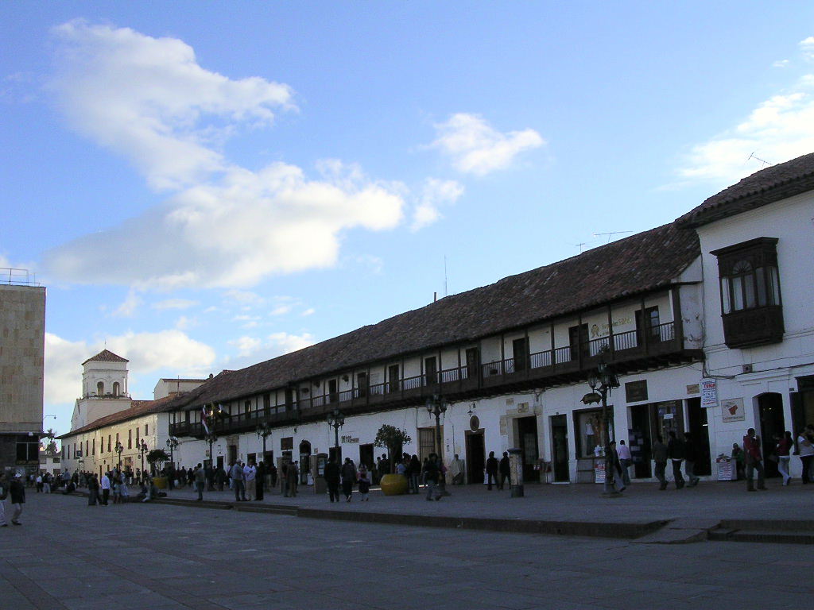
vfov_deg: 37.7
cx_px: 407
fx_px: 894
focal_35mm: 38
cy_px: 305
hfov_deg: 49.0
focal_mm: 5.8
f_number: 5.6
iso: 100
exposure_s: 1/255
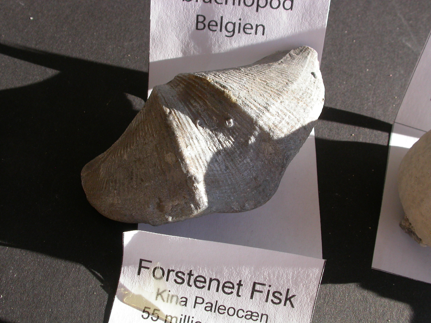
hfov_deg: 42.1
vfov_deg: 32.2
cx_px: 216
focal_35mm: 45
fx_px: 560
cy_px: 162
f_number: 5.6
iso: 100
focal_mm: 9.3
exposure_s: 1/143
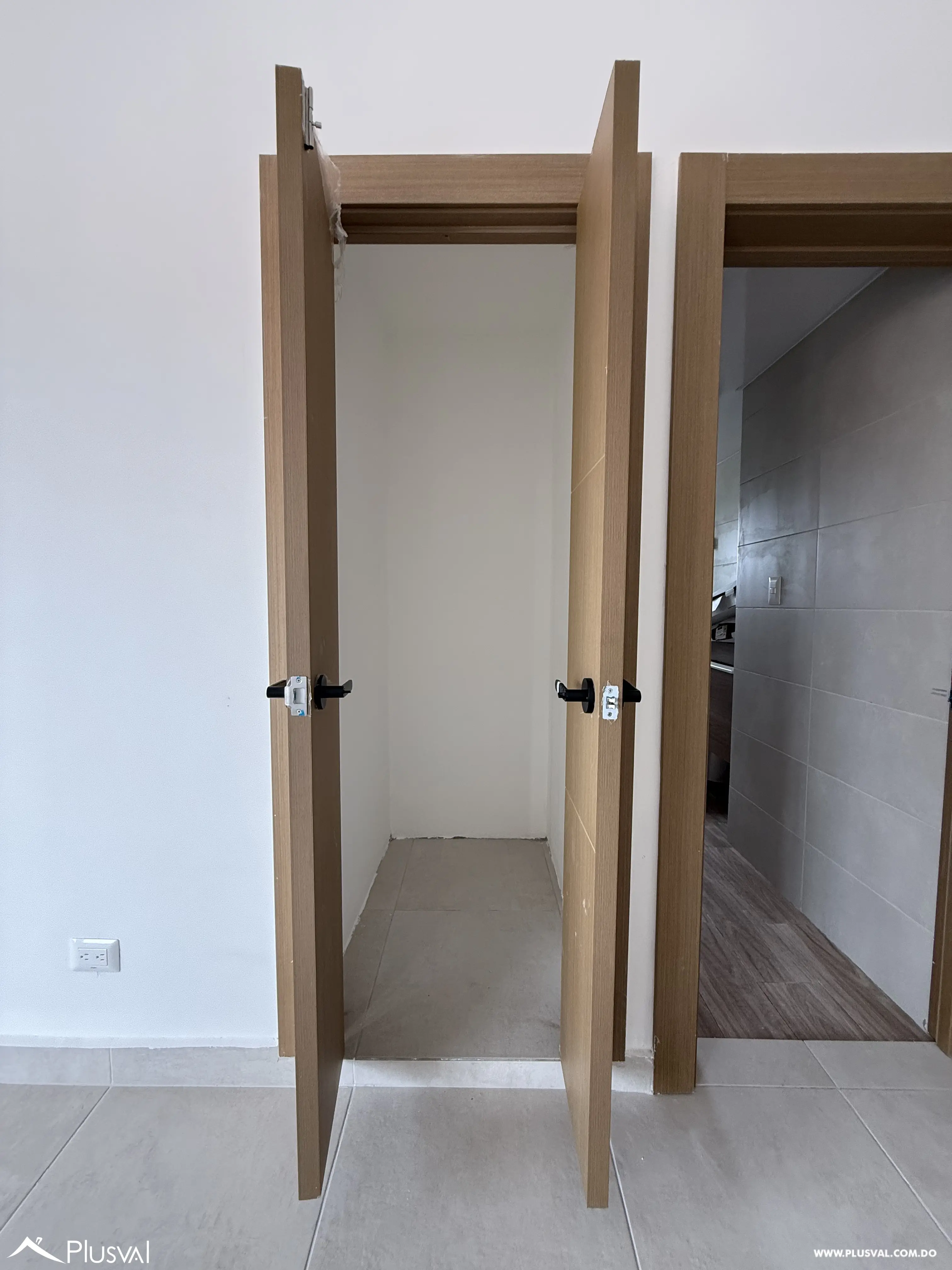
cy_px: 635
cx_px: 476
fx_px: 513
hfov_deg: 85.7
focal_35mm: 14
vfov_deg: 102.1
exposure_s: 1/99
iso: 125
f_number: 2.2
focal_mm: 2.22
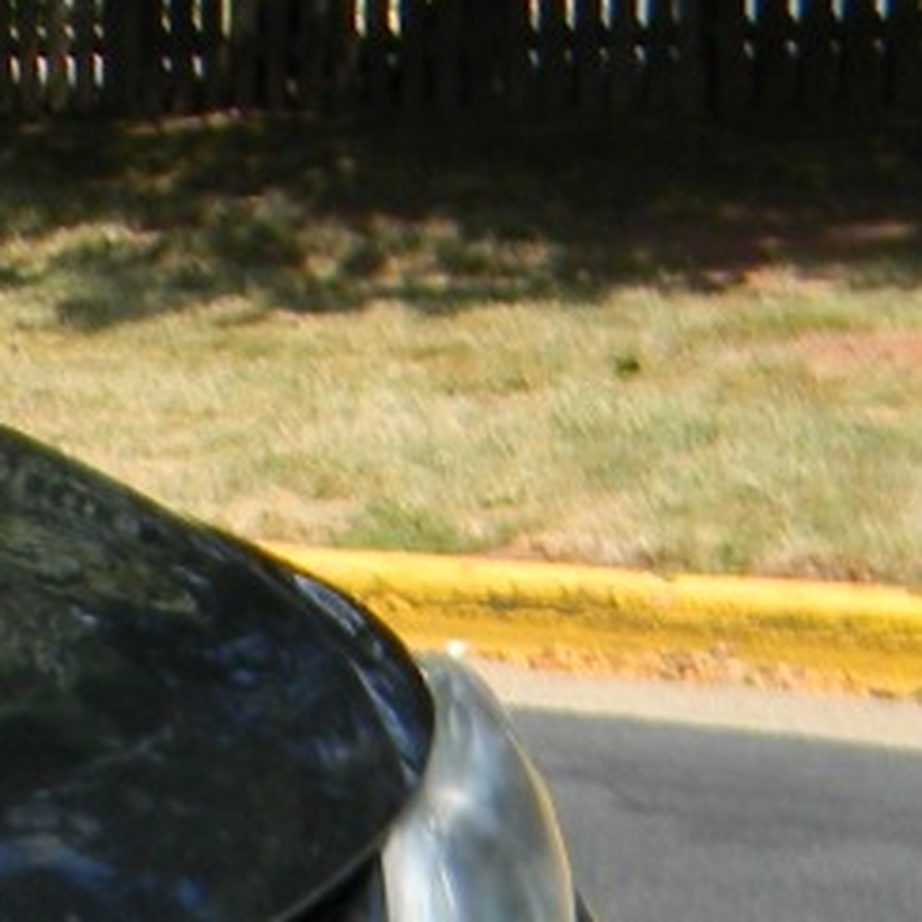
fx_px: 4400
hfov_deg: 10.2
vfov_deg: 11.6
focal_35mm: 146
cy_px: 1209
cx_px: -1357
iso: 80
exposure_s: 1/567
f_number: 3.5
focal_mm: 5
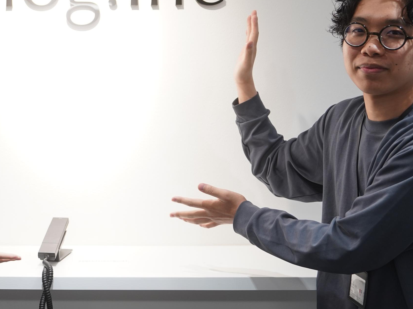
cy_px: 99
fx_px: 811
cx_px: 21
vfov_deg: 21.5
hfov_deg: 27.3
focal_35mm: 68
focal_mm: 31
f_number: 2.8
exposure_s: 1/40
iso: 320
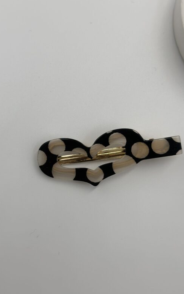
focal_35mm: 52
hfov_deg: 24.8
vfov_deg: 38.9
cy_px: 148
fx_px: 417
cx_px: 102
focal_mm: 6.86
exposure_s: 1/2410
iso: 80
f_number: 1.78
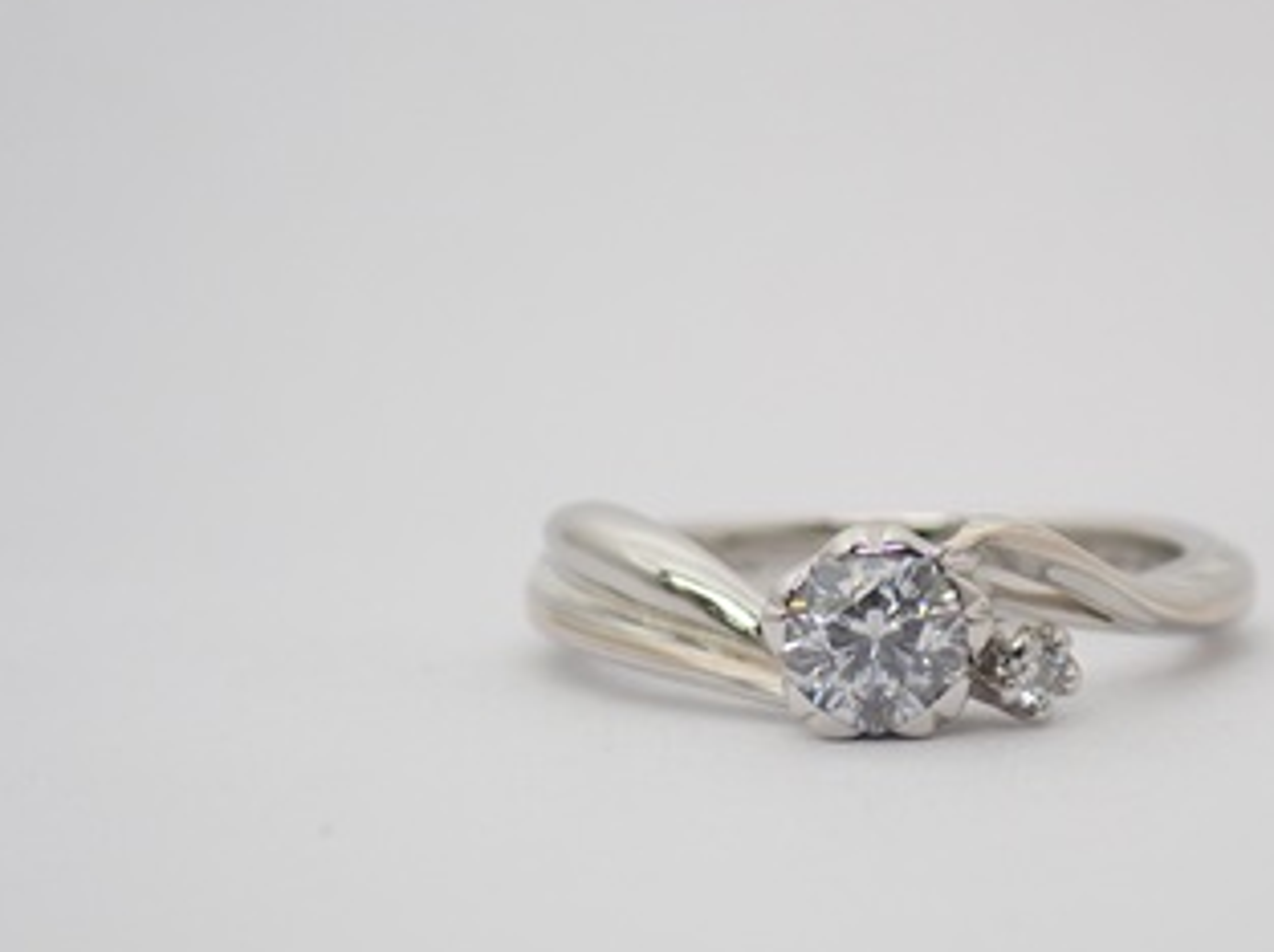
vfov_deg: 12.5
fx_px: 4338
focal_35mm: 118
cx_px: 875
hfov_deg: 16.7
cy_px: 624
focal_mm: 14.62
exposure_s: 1/125
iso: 200
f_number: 4.3
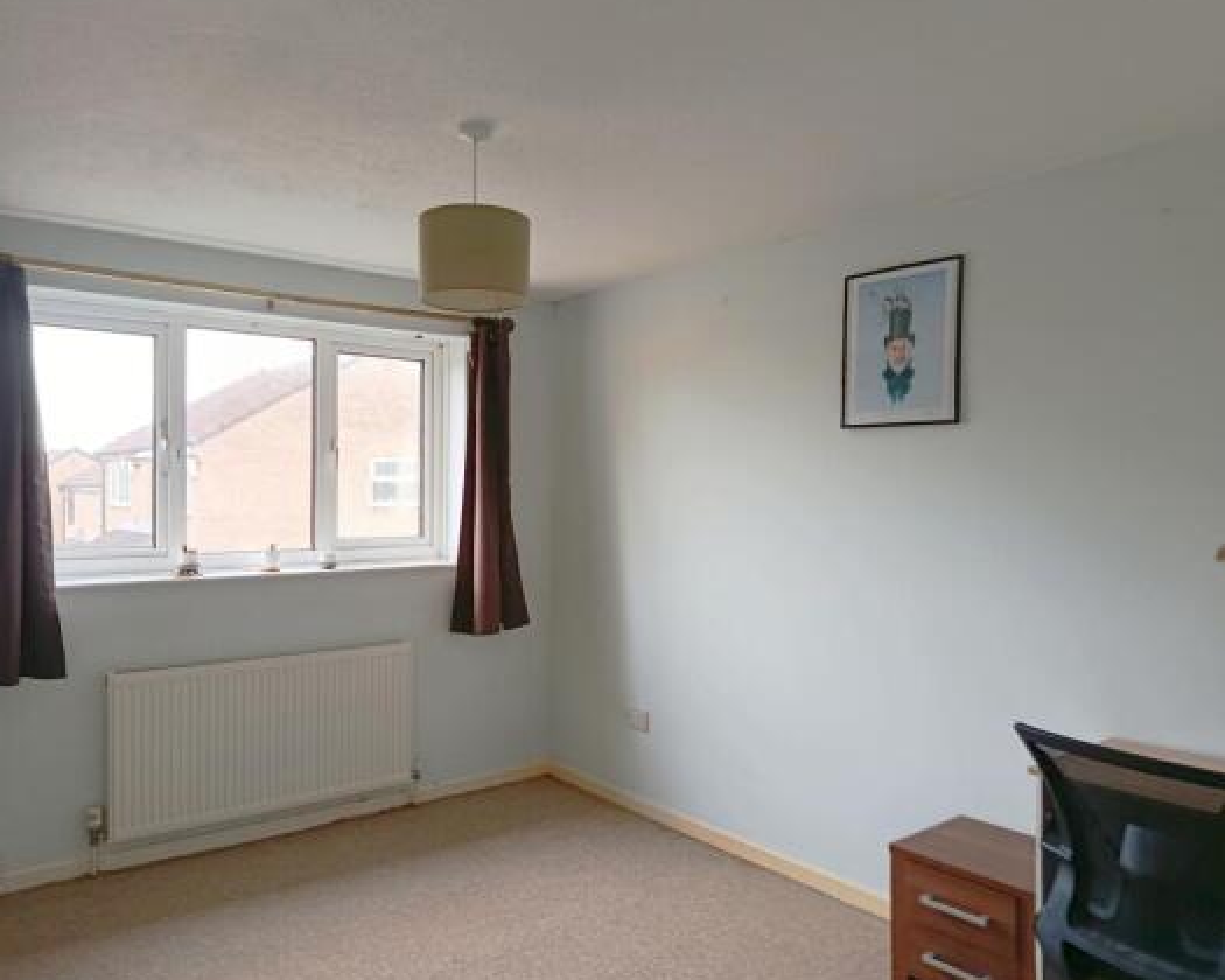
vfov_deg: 54.9
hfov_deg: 65.9
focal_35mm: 26
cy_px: 494
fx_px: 943
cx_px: 550
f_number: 1.7
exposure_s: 1/100
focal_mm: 5.24
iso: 302
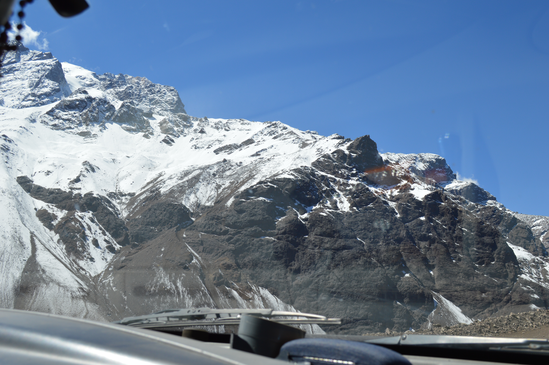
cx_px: 274
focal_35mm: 39
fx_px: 594
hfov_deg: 49.6
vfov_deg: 34.1
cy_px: 182
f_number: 8
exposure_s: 1/250
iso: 100
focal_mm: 26
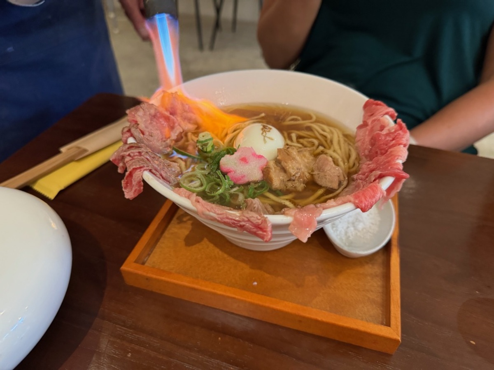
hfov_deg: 71.6
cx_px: 247
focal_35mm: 24
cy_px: 185
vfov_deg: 56.8
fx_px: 343
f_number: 1.78
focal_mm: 6.76
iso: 640
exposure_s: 1/35
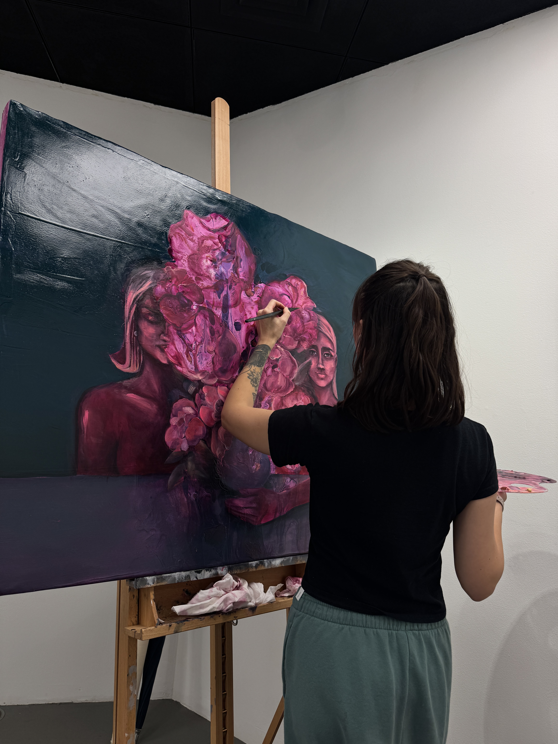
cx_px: 279
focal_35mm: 24
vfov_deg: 71.6
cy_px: 372
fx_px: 516
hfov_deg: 56.8
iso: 64
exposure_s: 1/210
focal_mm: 6.76
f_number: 1.78
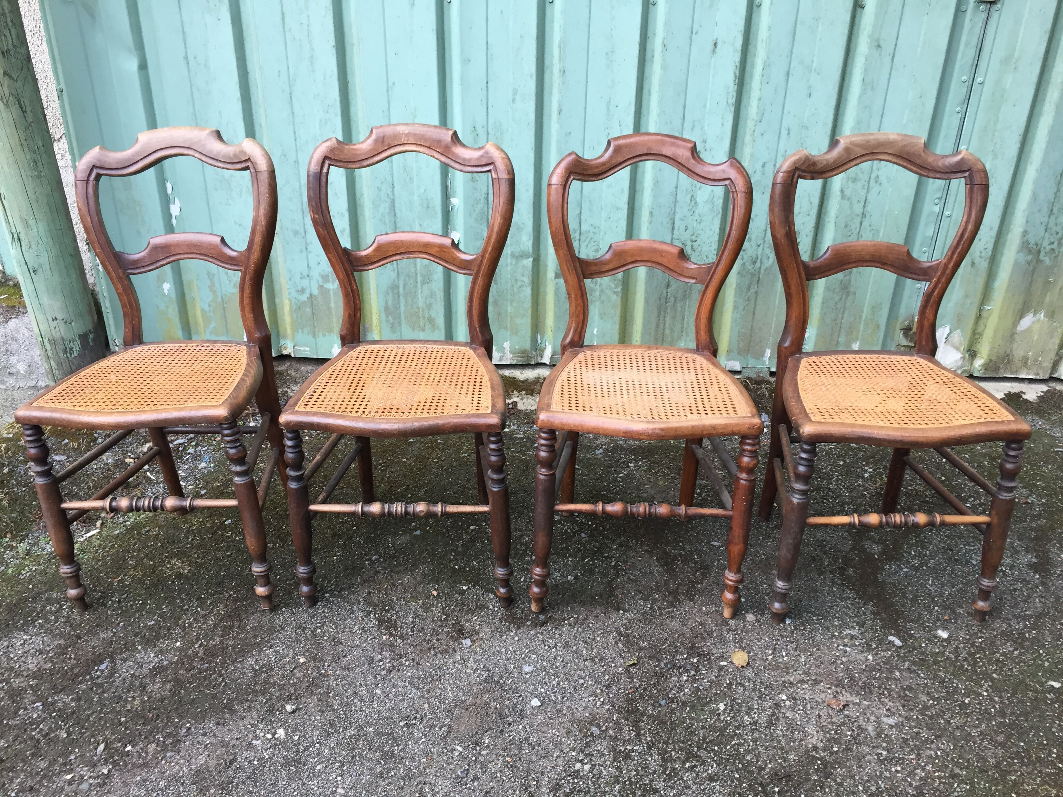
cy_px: 398
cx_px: 532
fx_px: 891
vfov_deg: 48.2
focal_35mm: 29
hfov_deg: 61.7
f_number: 2.2
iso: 32
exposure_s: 1/33
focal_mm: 4.15
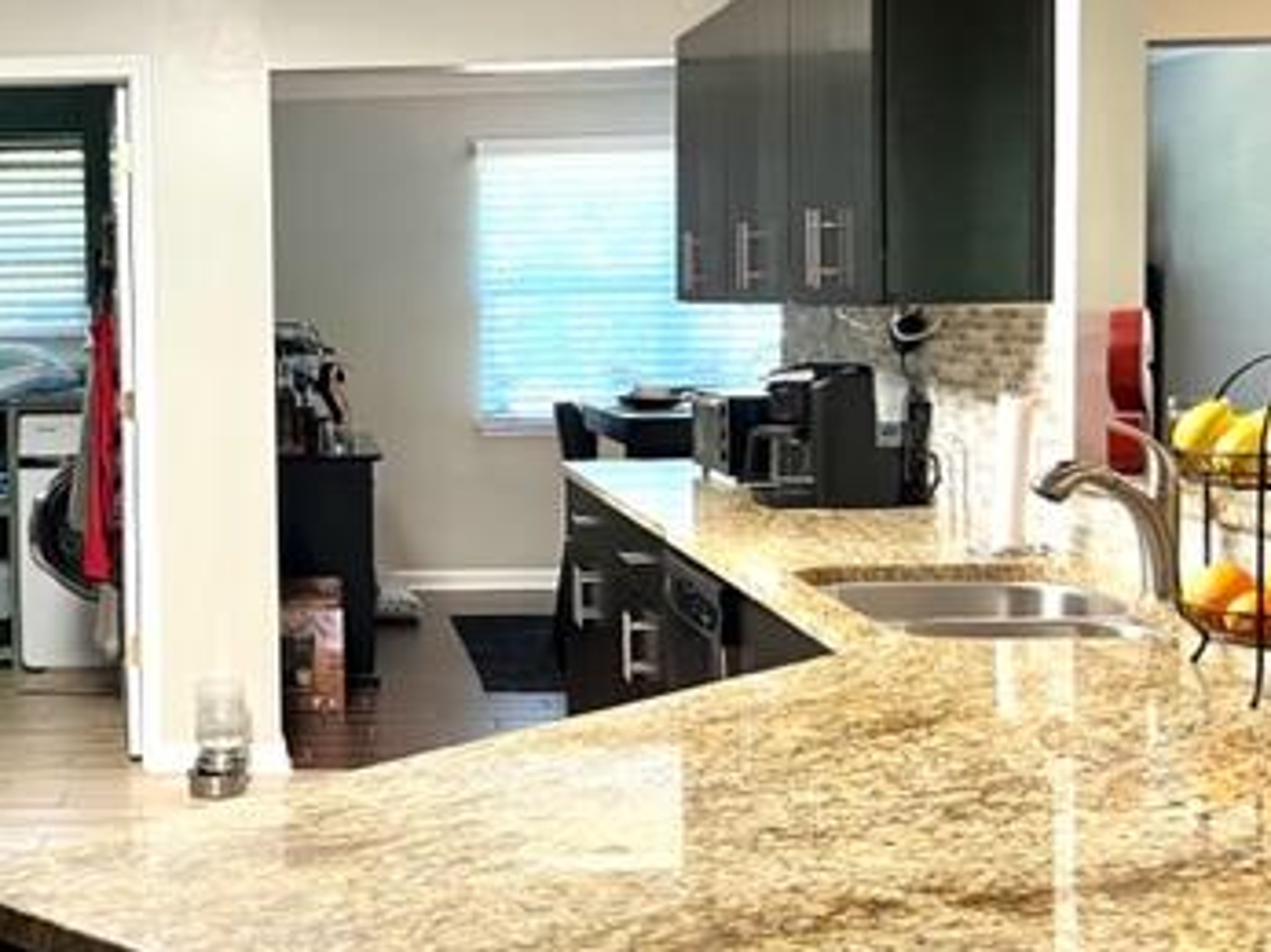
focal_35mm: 48
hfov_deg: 37.5
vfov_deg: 30.2
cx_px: 172
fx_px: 1762
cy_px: 436
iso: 160
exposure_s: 1/60
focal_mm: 5.7
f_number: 1.5
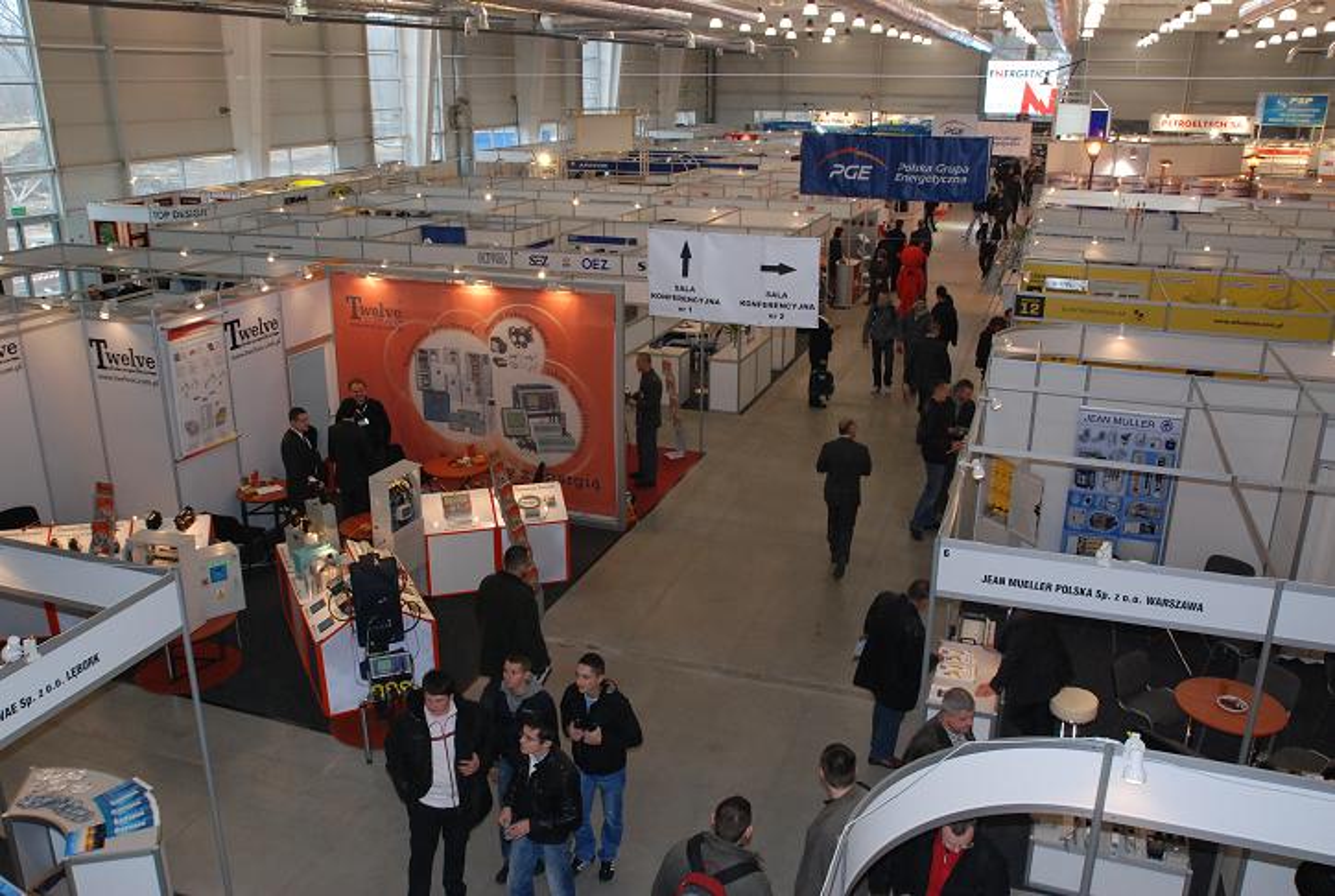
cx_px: 668
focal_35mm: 28
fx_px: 1059
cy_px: 448
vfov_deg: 45.9
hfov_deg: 64.4
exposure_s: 1/60
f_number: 7.1
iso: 800
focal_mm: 19
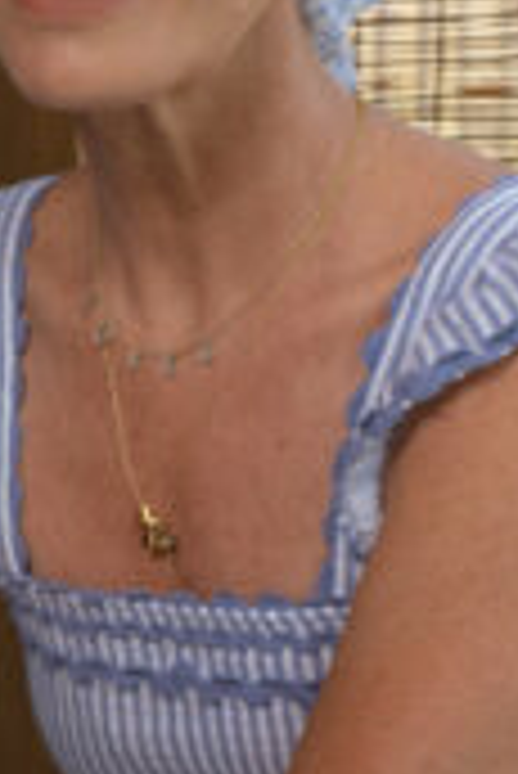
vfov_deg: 13.0
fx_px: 3382
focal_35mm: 157
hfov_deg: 8.8
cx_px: 176
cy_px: 698
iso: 250
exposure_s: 1/50
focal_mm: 45
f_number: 5.6
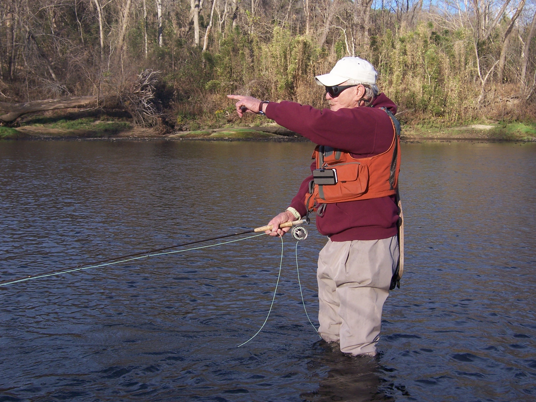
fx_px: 759
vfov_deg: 29.7
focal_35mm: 49
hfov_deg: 38.9
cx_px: 268
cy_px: 201
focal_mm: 8.2
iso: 80
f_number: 4
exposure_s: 1/350
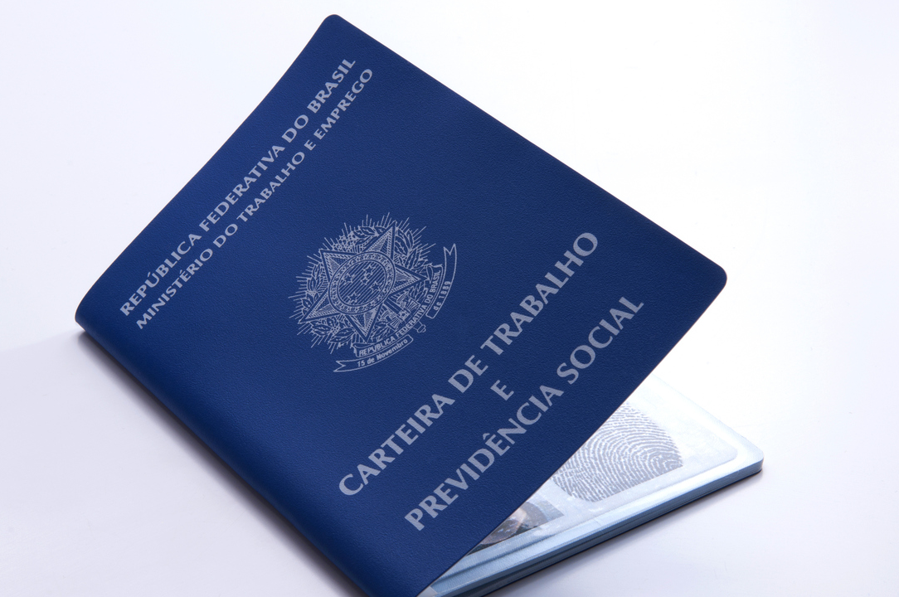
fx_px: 2170
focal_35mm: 87
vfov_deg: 15.7
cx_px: 383
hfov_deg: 23.4
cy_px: 328
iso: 100
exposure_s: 1/80
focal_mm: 50
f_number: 14
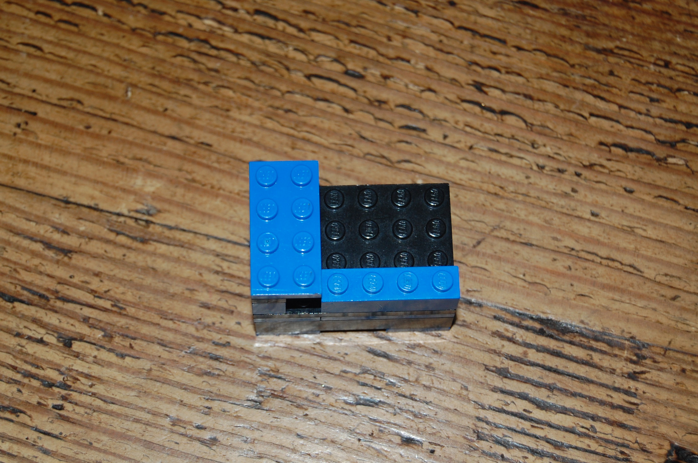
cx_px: 349
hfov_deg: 26.0
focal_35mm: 78
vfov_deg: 17.4
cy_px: 232
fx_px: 1510
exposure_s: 1/60
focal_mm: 52
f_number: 5.6
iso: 400
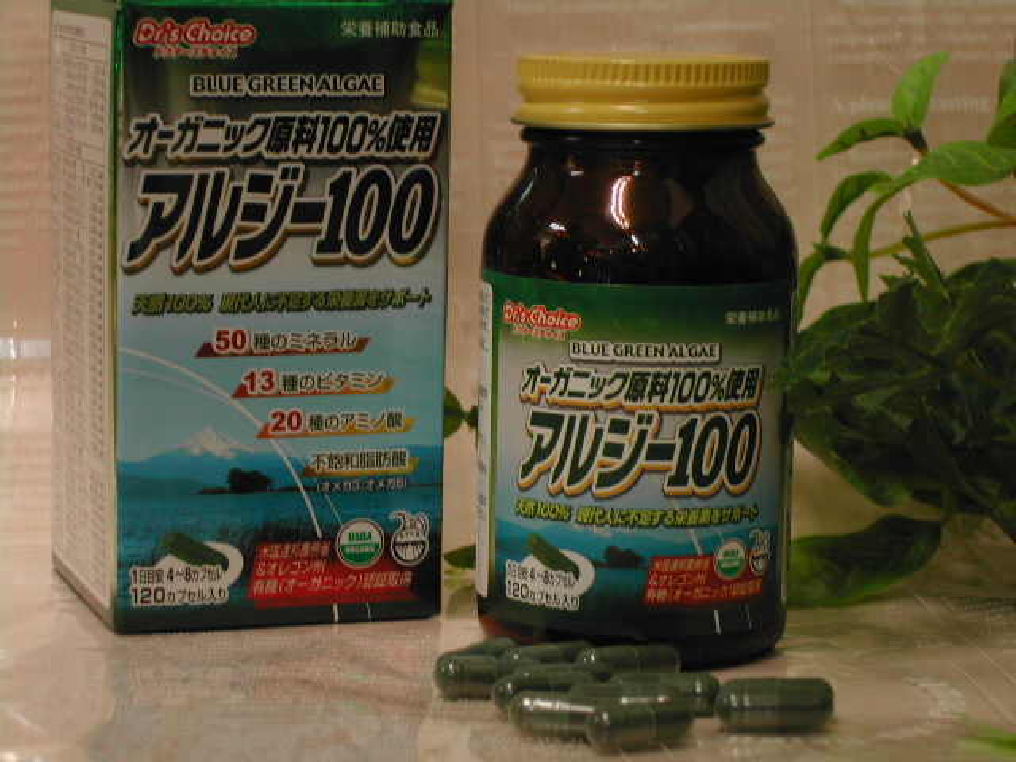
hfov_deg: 17.3
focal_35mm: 114
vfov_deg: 13.0
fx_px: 3346
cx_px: 508
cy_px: 381
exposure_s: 1/13.5
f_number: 4.9
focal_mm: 24
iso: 100
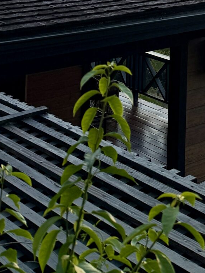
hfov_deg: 17.4
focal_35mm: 80
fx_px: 632
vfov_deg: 20.3
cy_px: -158
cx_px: 257
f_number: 1.78
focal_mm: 6.76
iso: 80
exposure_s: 1/1437
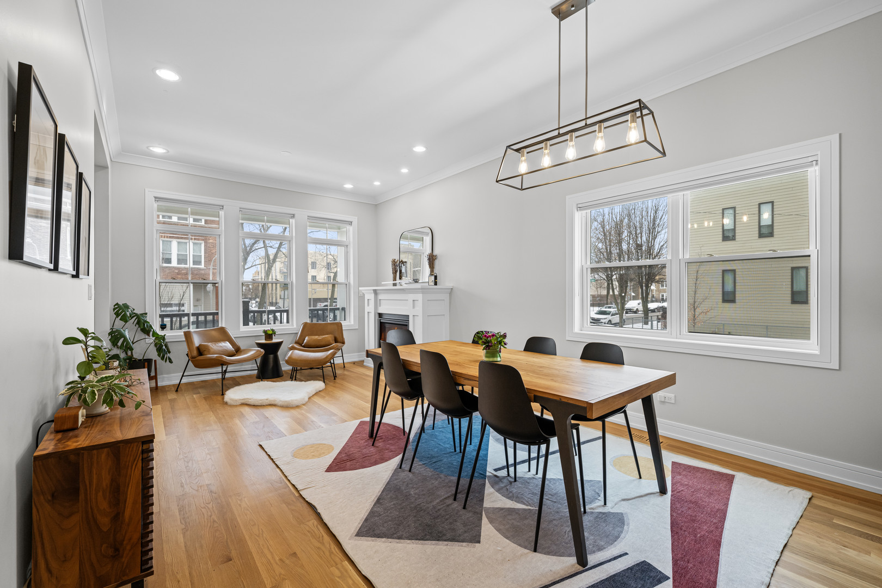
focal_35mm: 16
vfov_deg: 75.5
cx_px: 441
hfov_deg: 98.5
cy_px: 294
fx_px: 380
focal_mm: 15.5
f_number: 8
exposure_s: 1/8
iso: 400
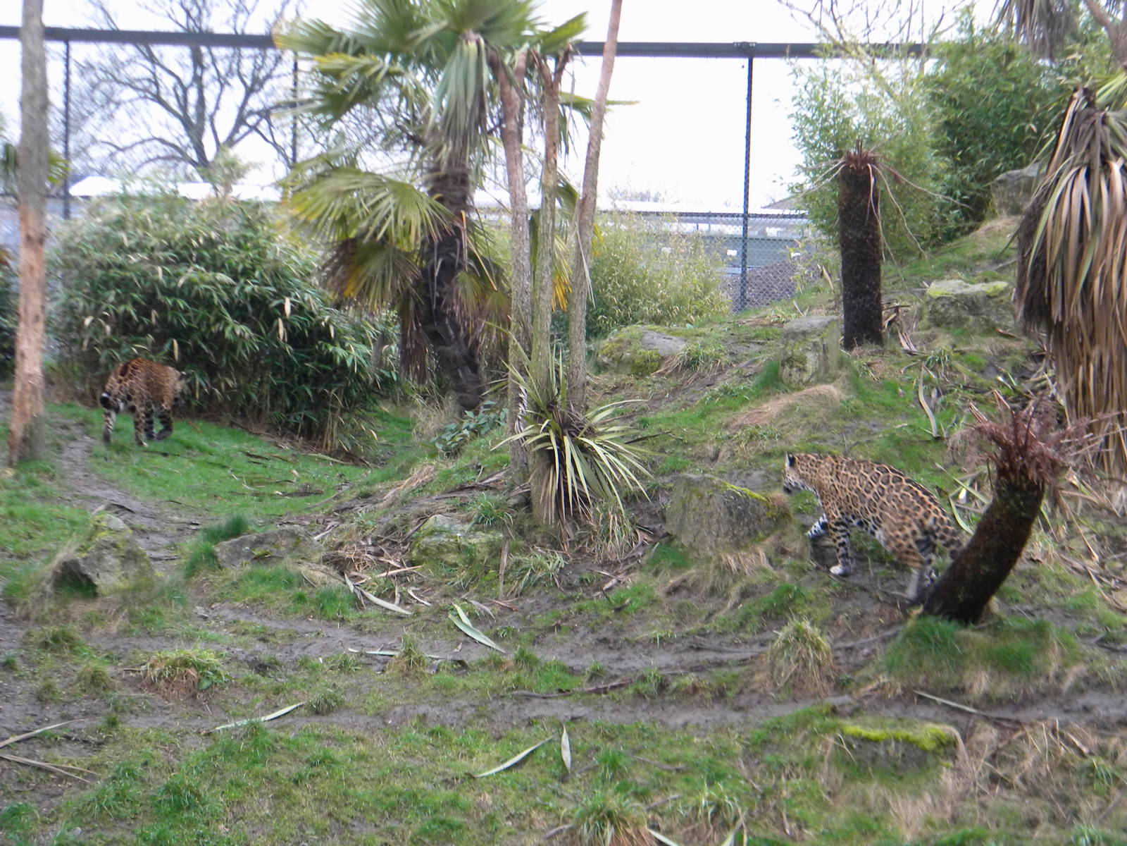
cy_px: 423
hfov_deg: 23.6
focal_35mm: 83
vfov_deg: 17.8
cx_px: 564
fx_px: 2702
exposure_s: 1/60
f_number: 4.5
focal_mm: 15.1
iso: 195
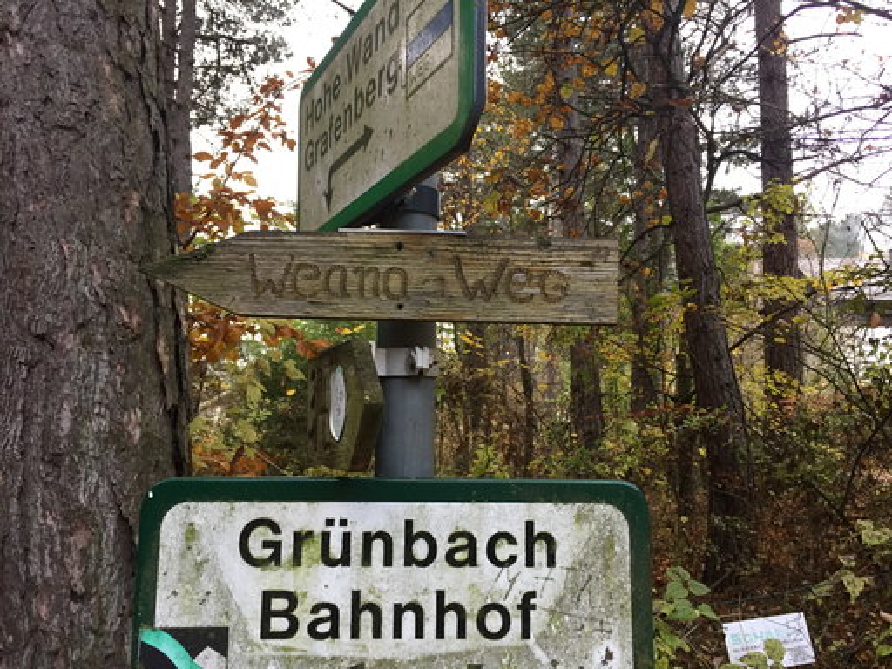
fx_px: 747
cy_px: 334
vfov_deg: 48.2
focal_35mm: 29
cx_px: 446
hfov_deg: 61.7
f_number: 2.2
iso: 64
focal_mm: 4.15
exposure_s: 1/33
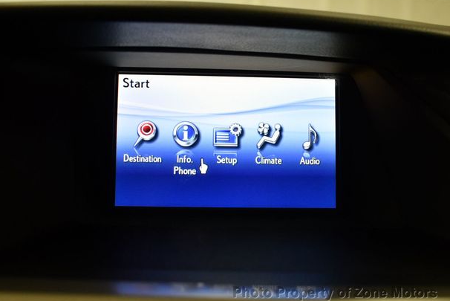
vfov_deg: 35.1
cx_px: 224
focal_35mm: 38
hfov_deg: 50.7
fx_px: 475
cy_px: 148
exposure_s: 1/200
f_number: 3.5
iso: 800
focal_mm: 18
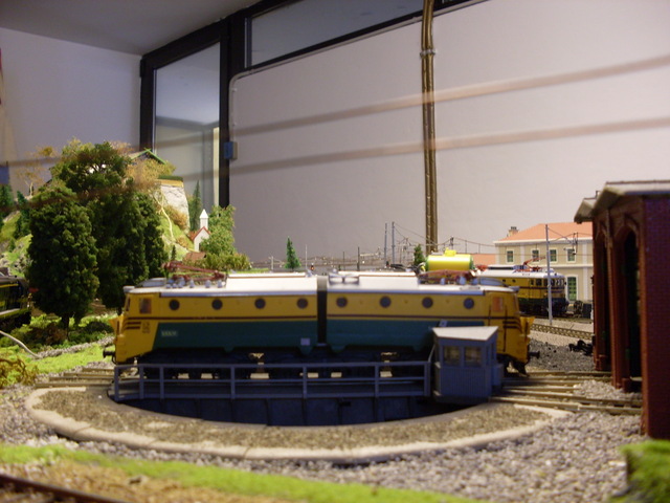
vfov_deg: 37.7
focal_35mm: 38
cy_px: 252
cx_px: 335
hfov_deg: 49.0
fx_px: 735
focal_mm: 6.3
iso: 80
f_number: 2.8
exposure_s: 1/10
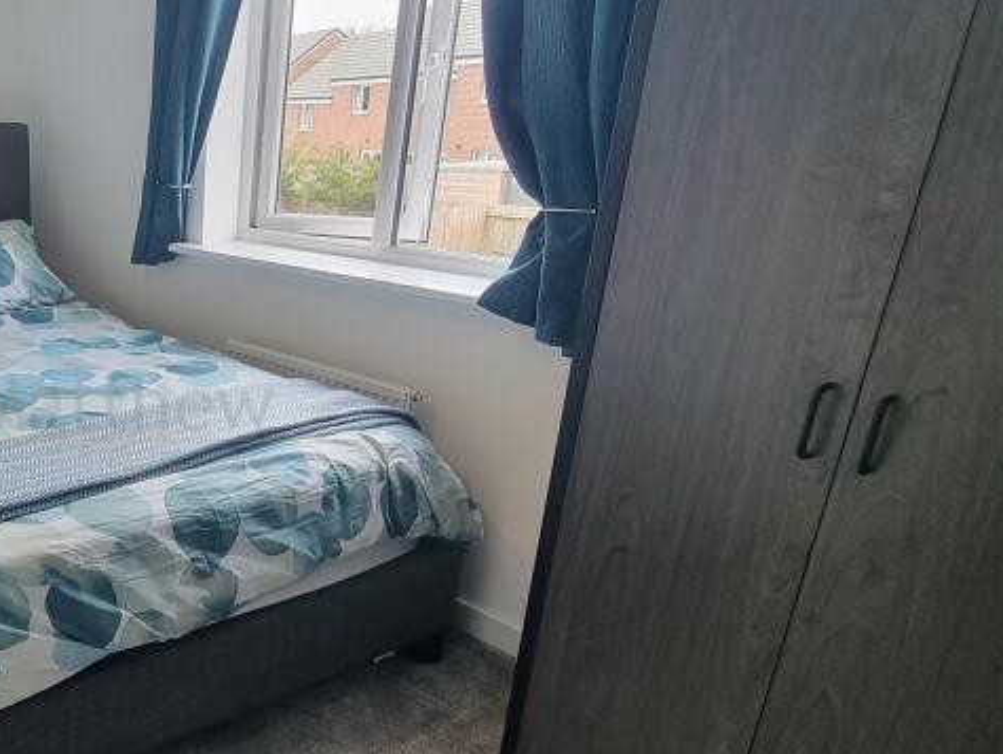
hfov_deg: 51.5
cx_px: 11
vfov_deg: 49.7
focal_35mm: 28
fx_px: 812
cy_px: 420
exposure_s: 1/100
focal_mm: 2.2
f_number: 2.2
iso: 80
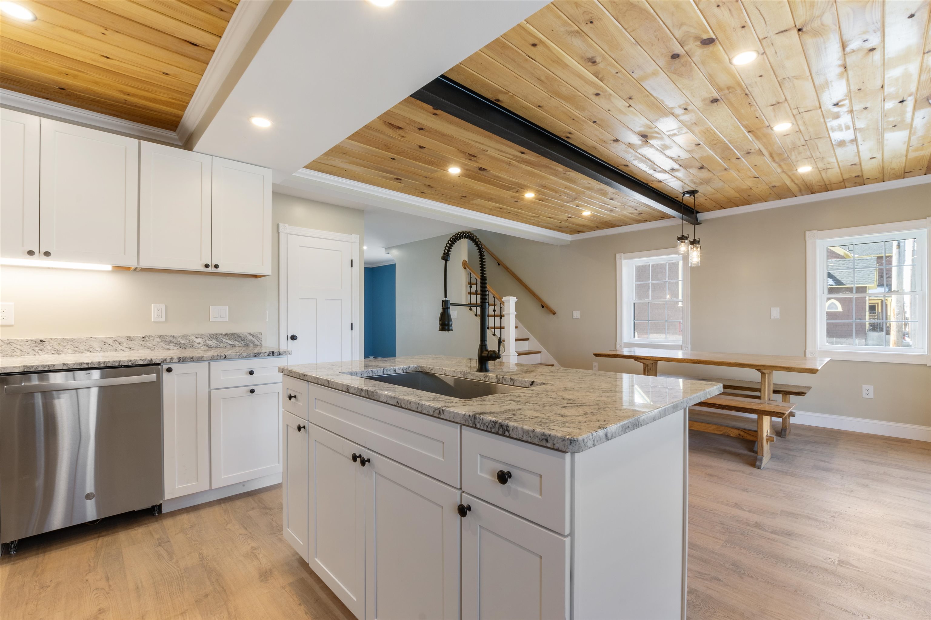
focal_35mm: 15
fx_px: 388
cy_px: 310
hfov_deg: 100.4
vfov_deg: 77.3
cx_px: 466
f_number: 11
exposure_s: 1/2.5
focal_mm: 10
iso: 64
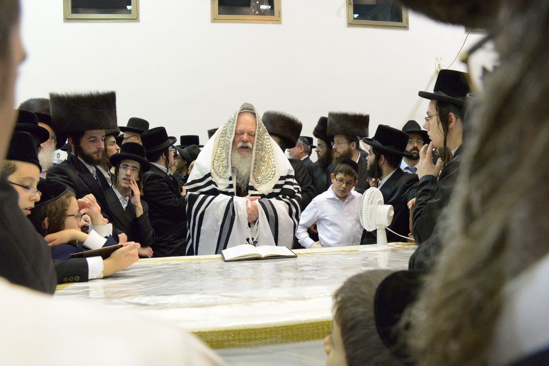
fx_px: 457
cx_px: 282
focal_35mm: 30
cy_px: 192
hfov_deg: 61.9
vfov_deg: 43.6
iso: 6400
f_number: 6.3
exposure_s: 1/125
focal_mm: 28
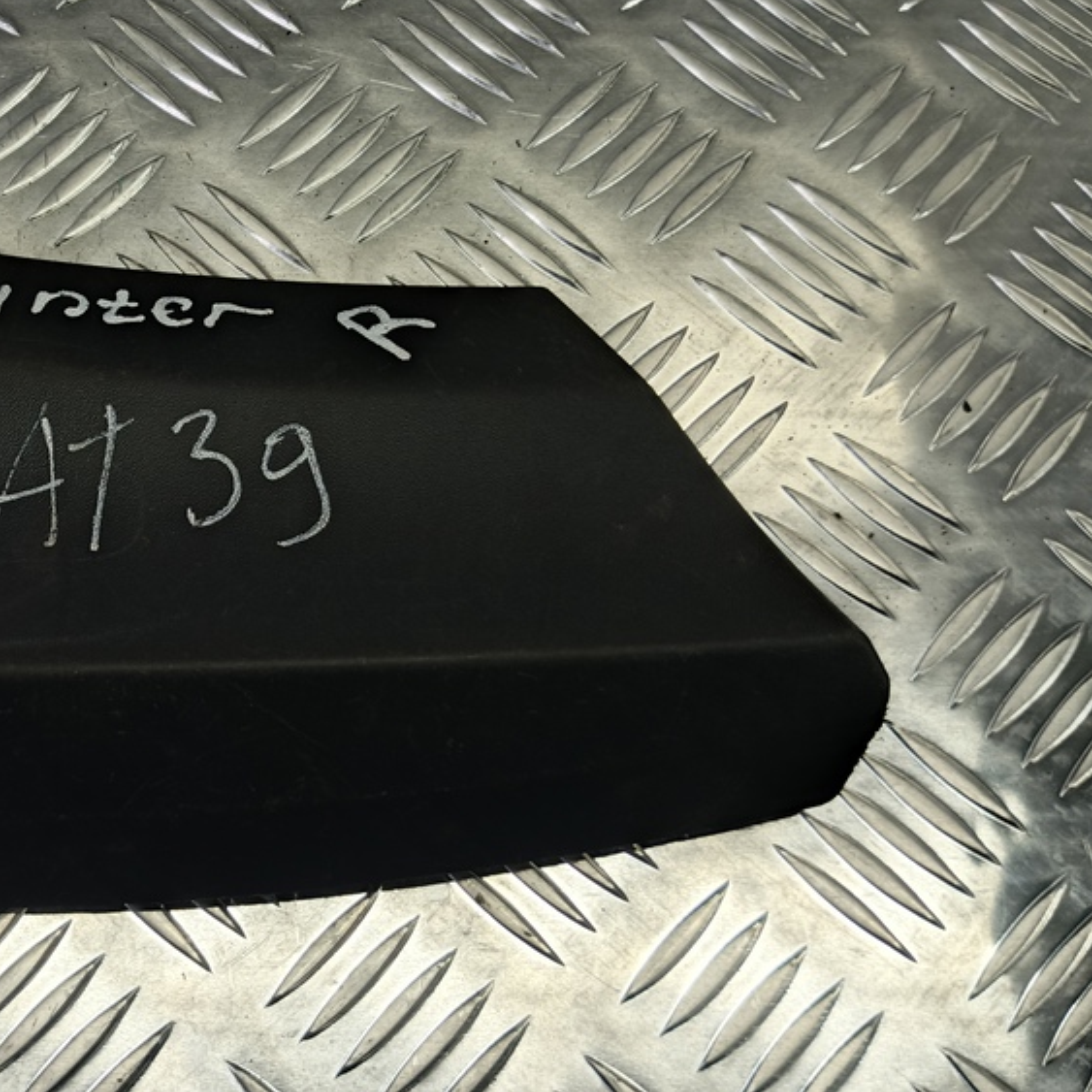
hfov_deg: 42.4
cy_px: 504
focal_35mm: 37
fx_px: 1321
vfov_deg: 44.9
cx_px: 180
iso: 135
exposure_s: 1/50
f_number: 1.6
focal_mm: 4.11
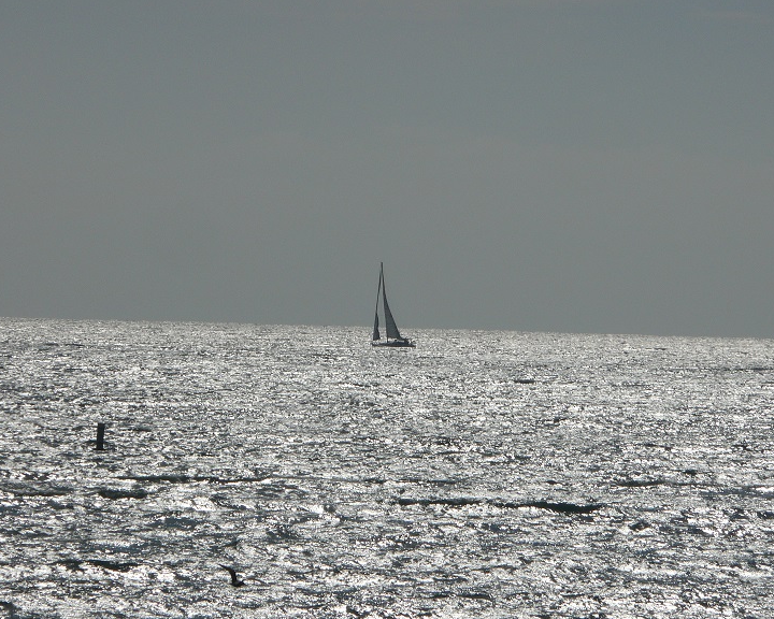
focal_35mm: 519
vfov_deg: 3.0
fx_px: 11889
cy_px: 318
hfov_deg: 3.7
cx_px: 408
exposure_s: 1/2000
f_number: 11
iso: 100
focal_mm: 88.8
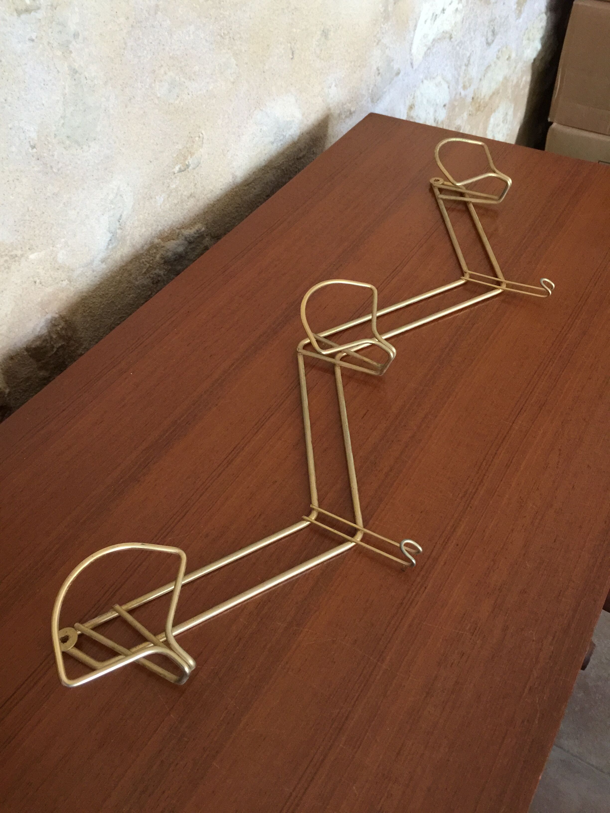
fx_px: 681
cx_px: 305
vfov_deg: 61.7
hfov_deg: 48.2
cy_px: 406
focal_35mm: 29
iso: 160
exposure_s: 1/17
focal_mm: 4.15
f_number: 2.2
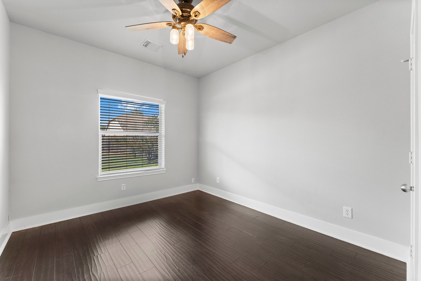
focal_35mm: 15
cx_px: 210
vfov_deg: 78.1
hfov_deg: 101.2
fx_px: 173
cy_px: 140
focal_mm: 14.8
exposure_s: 1/4
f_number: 8
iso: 640
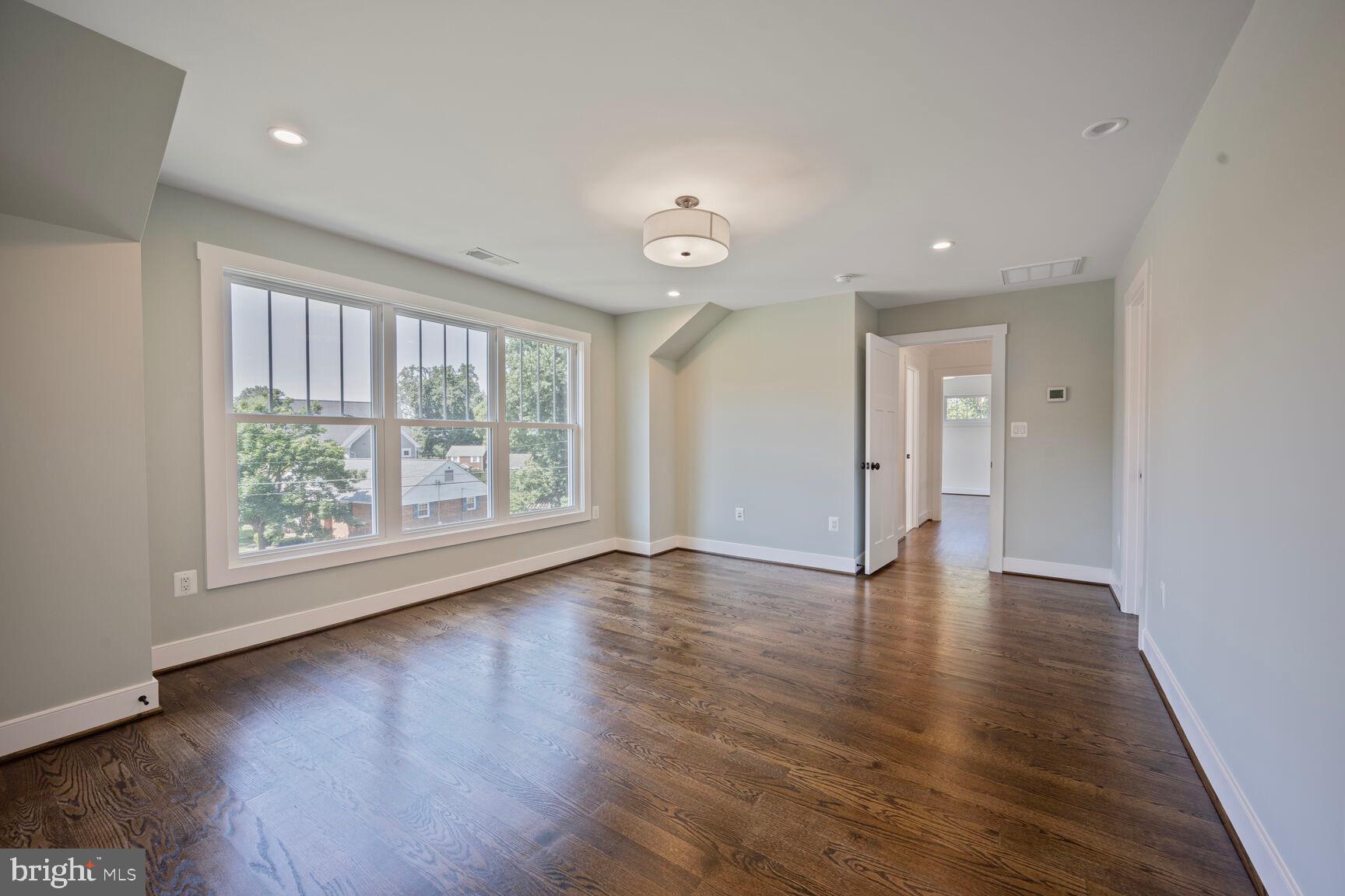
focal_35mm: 14
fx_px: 523
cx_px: 672
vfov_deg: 81.2
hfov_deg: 104.3
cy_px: 448
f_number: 9
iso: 200
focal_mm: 14
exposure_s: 1/100
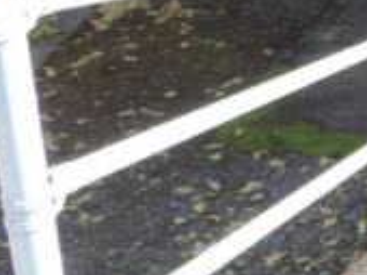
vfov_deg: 12.6
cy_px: -95
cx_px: 734
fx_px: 1196
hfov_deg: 14.5
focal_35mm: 113
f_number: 3
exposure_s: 1/250
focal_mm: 4.3
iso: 80
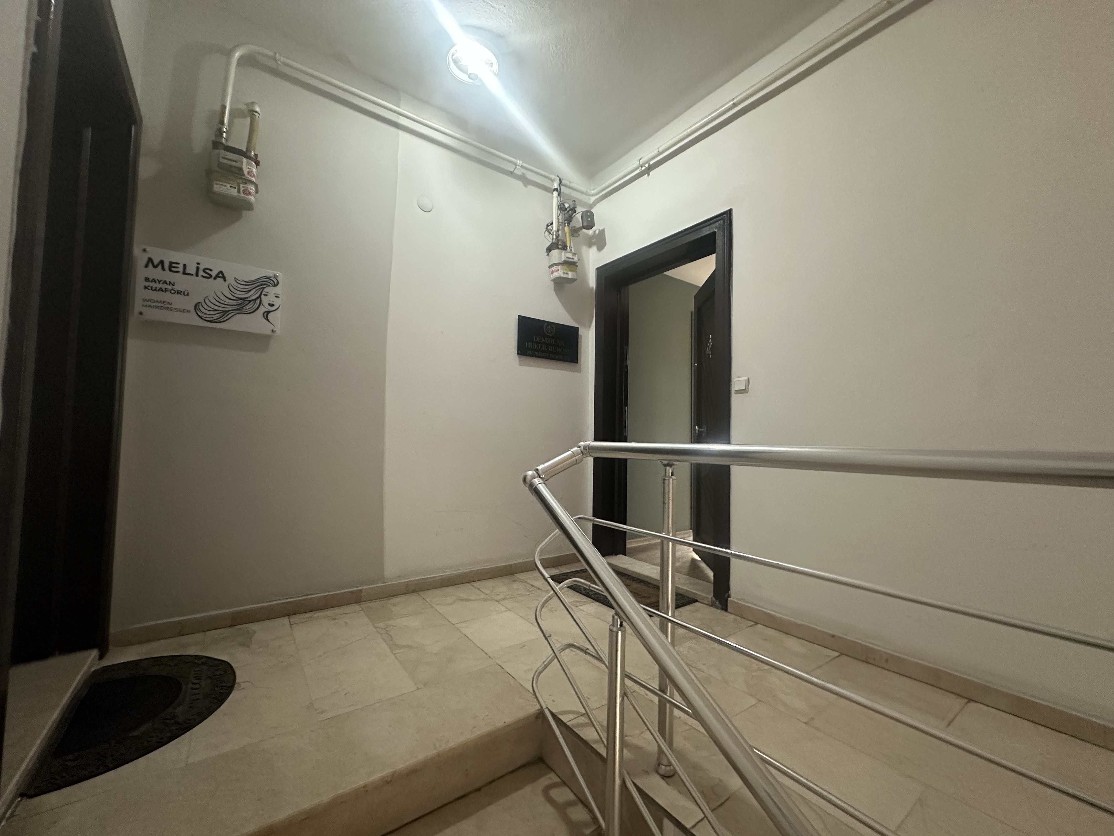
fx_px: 451
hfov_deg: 102.1
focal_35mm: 14
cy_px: 418
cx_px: 557
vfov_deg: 85.7
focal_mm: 2.22
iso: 800
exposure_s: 1/60
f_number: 2.2
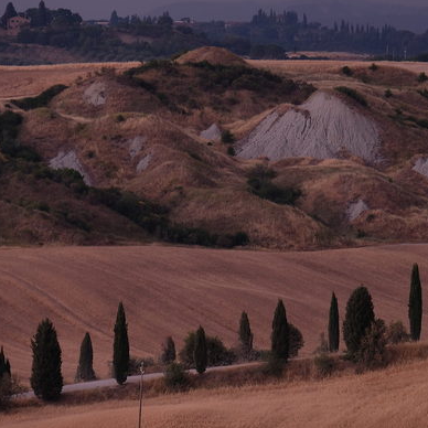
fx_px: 5511
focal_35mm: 394
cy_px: 210
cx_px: 255
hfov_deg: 4.4
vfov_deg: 4.4
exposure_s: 1/250
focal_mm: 200
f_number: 5.6
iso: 200
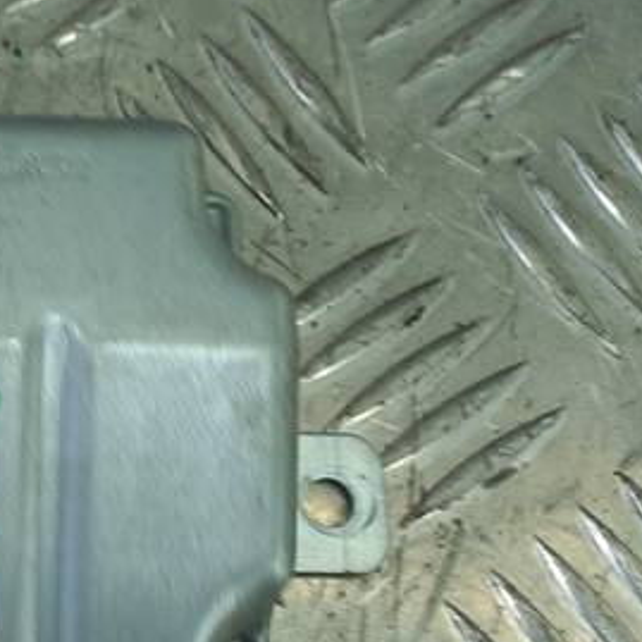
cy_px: 458
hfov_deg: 18.7
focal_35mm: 84
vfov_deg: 20.5
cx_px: -265
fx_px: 1763
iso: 50
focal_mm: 4.6
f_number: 1.8
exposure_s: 1/50
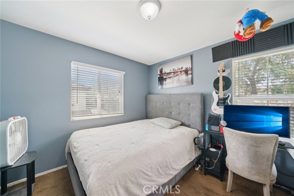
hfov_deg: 112.6
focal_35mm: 12
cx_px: 147
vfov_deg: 89.9
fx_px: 98
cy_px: 98
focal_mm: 12
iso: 400
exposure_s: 1/20
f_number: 8
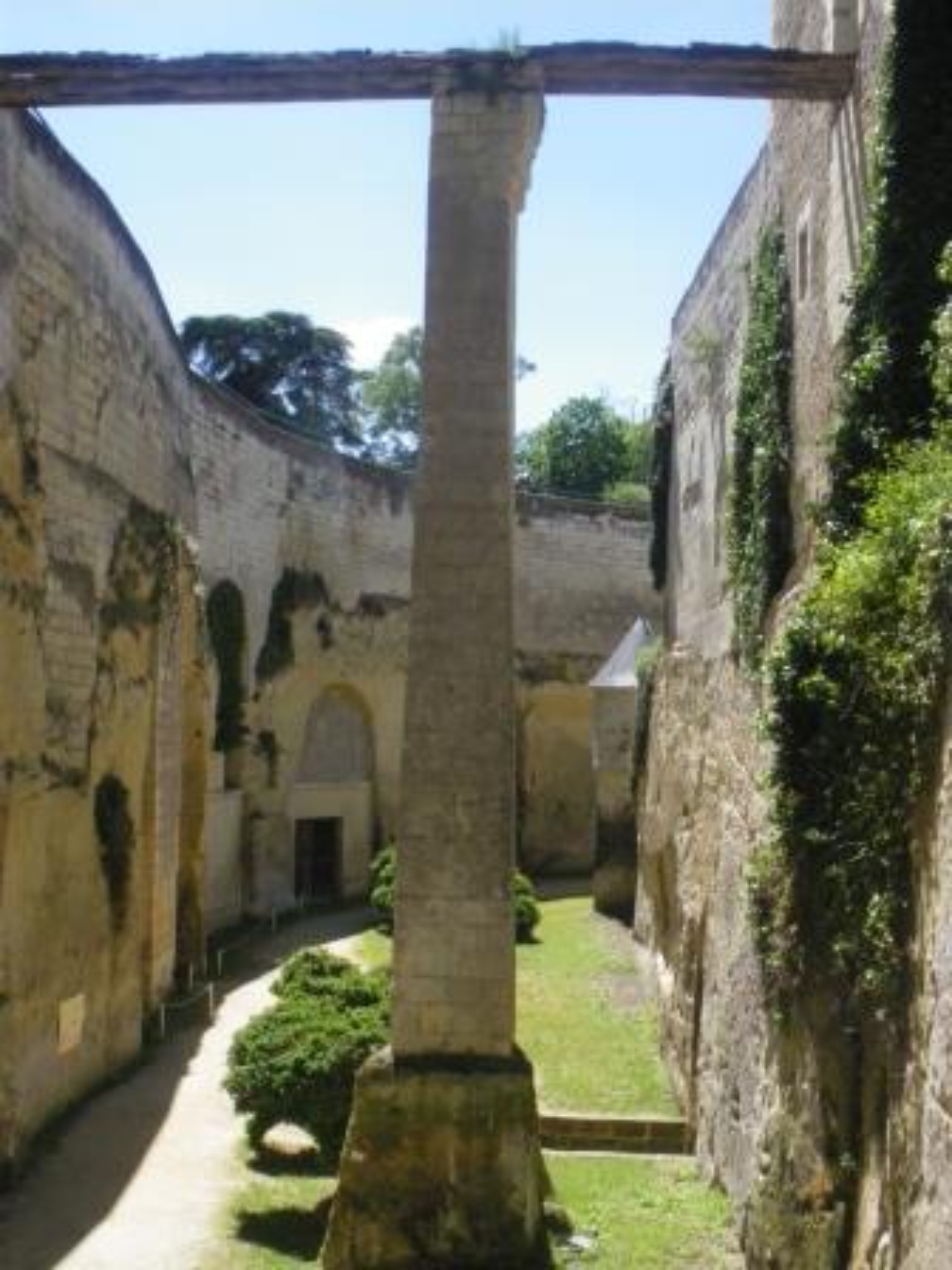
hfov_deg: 34.3
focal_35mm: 42
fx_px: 1540
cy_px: 635
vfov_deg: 44.8
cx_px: 476
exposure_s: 1/640
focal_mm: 7.5
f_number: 6.2
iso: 400
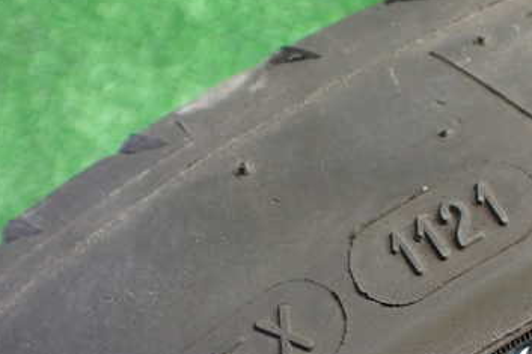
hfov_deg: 37.2
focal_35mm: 53
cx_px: 347
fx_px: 783
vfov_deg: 25.0
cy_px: 294
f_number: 2.3
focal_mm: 5.4
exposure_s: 1/50
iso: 800
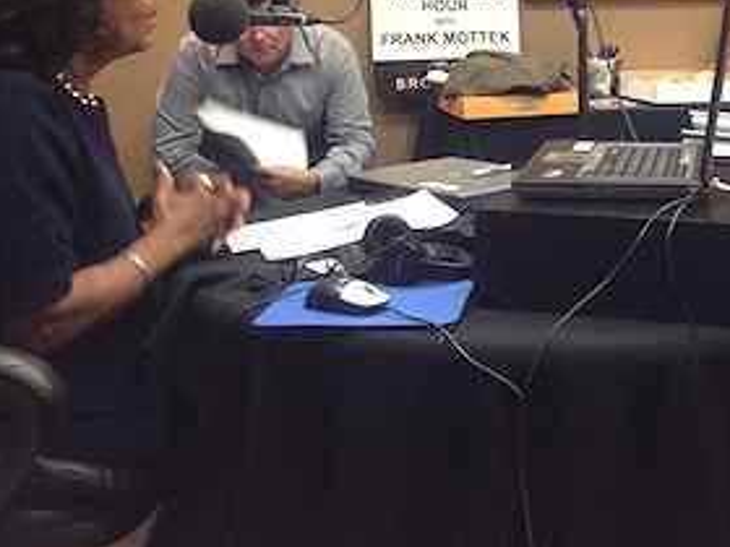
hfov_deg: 25.3
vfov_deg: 19.1
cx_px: 647
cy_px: -8
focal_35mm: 75
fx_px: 1582
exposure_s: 1/20
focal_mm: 4.28
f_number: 2.4
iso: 125
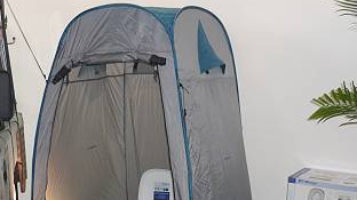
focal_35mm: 56
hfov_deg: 37.2
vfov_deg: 21.1
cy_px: 163
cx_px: 178
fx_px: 530
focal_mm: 6.8
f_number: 3
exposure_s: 1/30
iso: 160
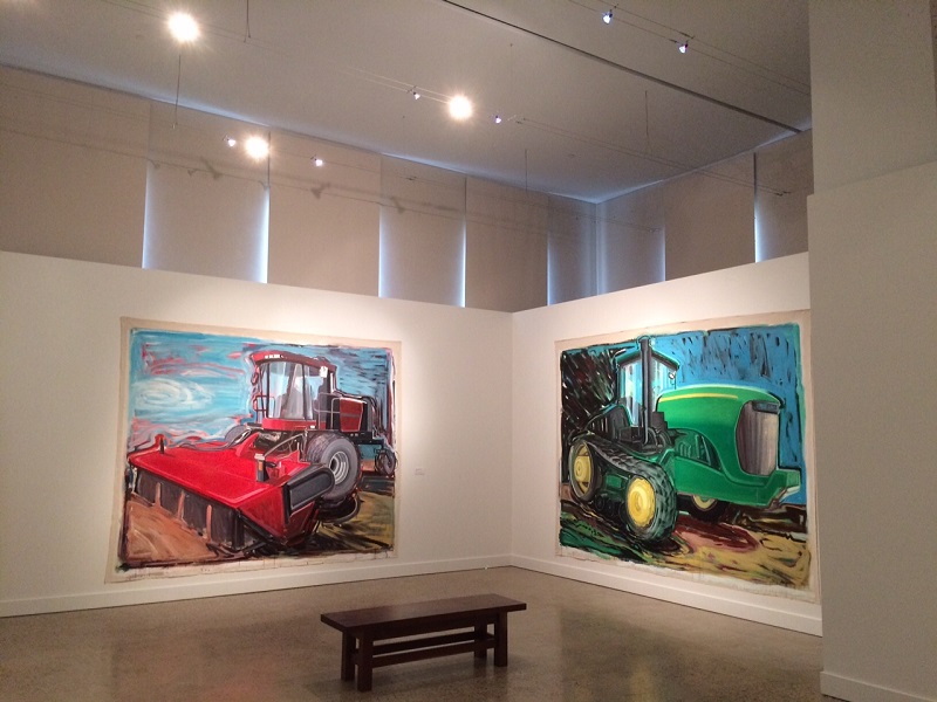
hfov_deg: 61.7
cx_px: 468
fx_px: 785
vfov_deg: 48.2
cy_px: 351
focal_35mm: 29
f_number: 2.2
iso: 200
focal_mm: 4.15
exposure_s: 1/30
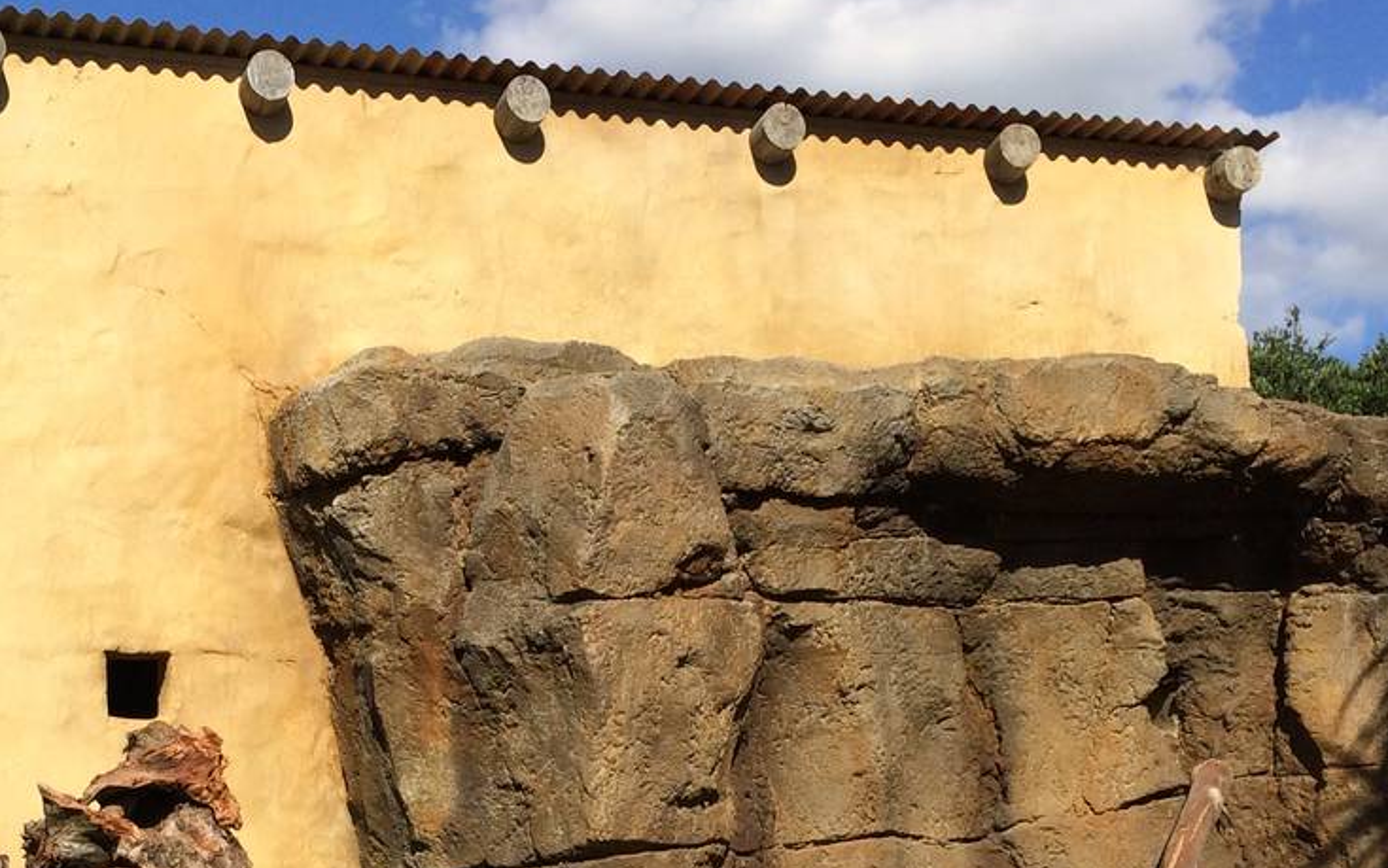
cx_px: 390
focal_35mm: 67
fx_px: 2535
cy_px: 966
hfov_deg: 30.2
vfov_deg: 18.6
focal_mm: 4.15
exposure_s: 1/2564
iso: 32
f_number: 2.2
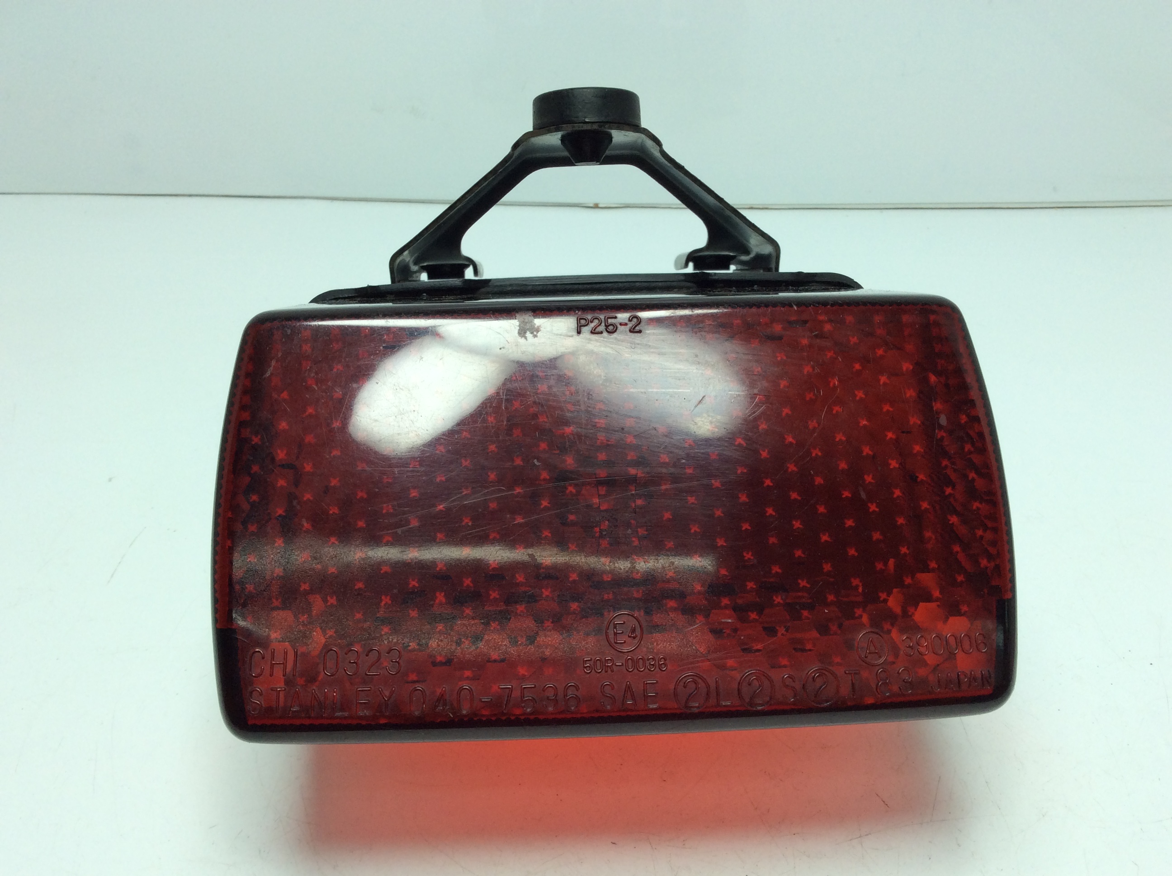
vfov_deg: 44.1
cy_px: 438
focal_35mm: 32
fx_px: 1082
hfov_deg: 56.9
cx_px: 586
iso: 32
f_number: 2.4
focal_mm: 3.3
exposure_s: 1/327
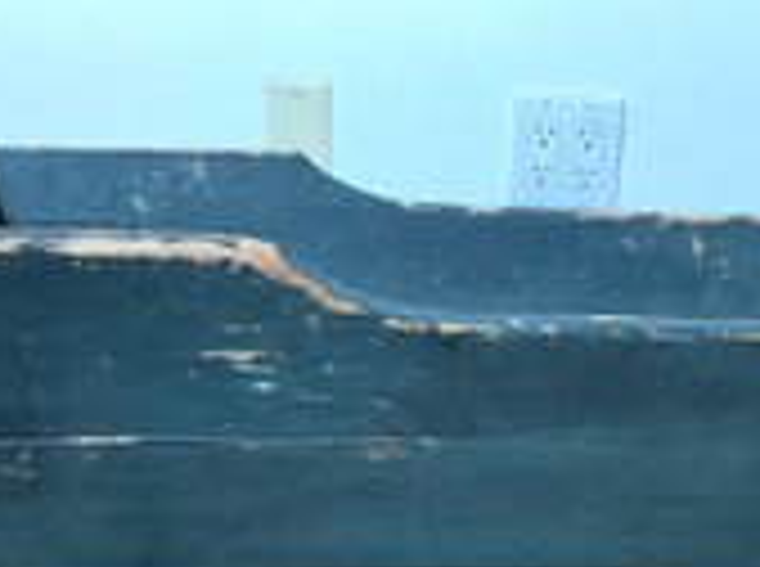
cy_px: 533
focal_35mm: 59
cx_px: 528
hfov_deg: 32.4
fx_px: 1293
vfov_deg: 23.9
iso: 125
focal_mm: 3
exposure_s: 1/60
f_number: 1.8
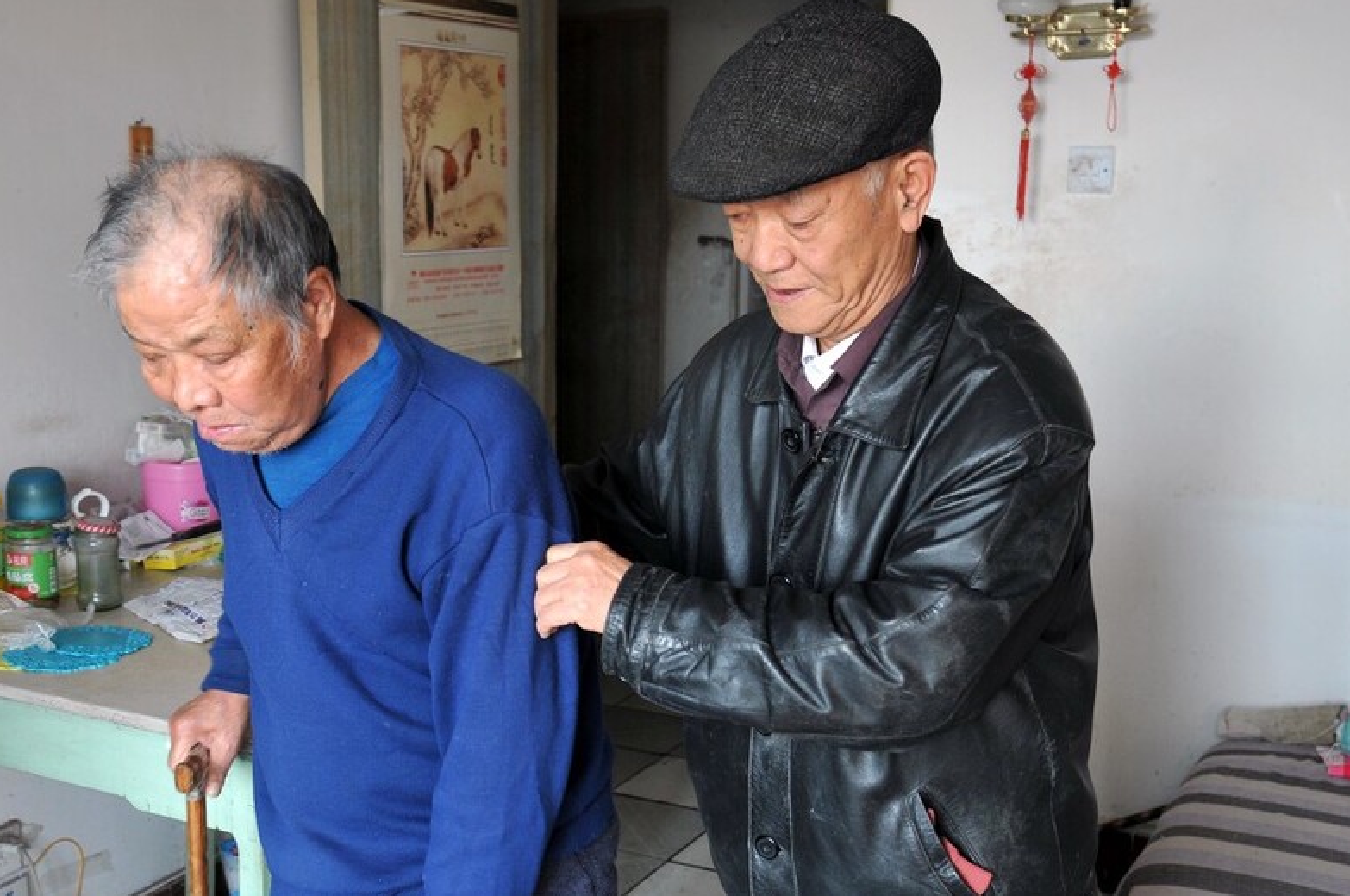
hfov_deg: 42.7
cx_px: 583
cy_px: 558
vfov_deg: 29.1
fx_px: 1723
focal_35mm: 46
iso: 200
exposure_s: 1/60
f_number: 3.2
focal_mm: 20
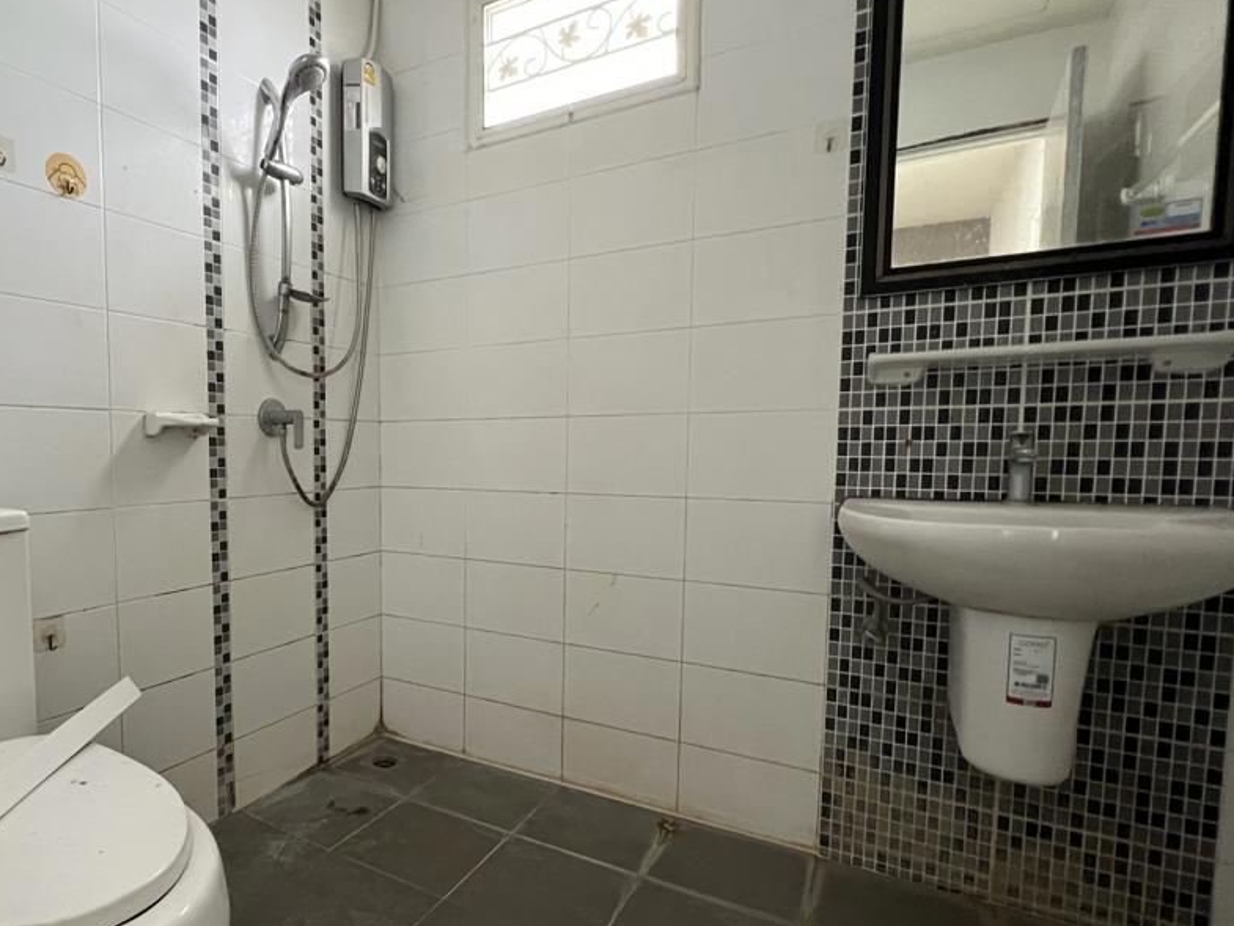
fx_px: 677
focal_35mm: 19
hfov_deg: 81.7
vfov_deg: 68.6
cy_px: 502
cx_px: 406
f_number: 1.8
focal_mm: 1.57
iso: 640
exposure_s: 1/60
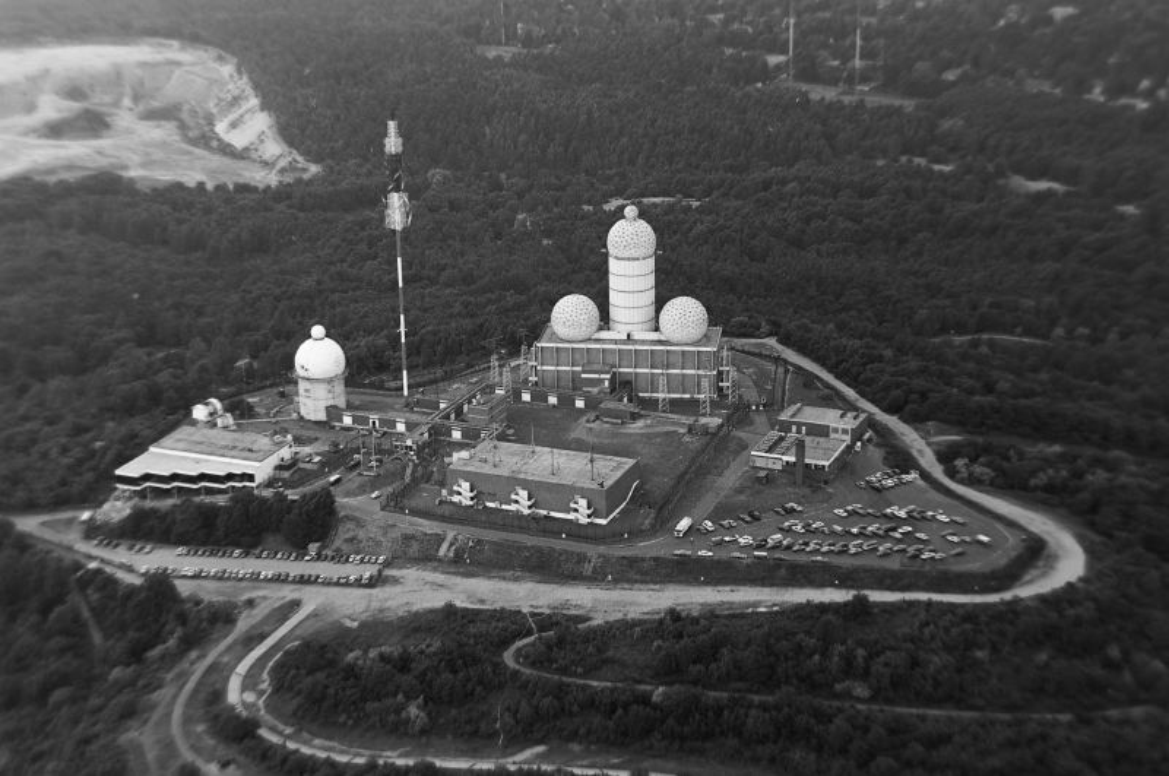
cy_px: 388
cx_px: 584
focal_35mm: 108
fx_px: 3502
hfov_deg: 19.0
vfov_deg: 12.6
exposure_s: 1/60
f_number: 11
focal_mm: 72
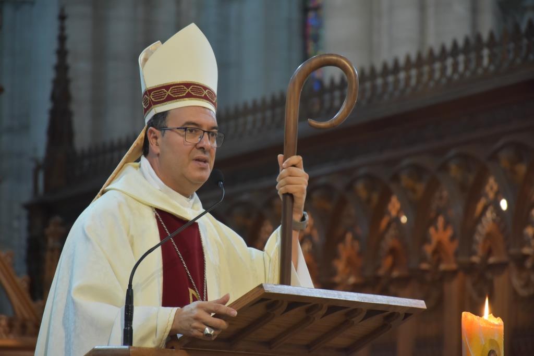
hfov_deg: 9.8
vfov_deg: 6.5
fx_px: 3115
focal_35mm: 210
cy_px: 178
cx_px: 267
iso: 1250
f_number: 5.6
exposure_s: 1/20
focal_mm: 140
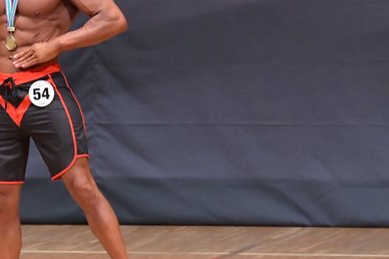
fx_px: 6143
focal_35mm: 569
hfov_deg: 3.6
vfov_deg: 2.4
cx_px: 24
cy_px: 97
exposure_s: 1/400
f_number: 5.6
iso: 8000
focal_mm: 190
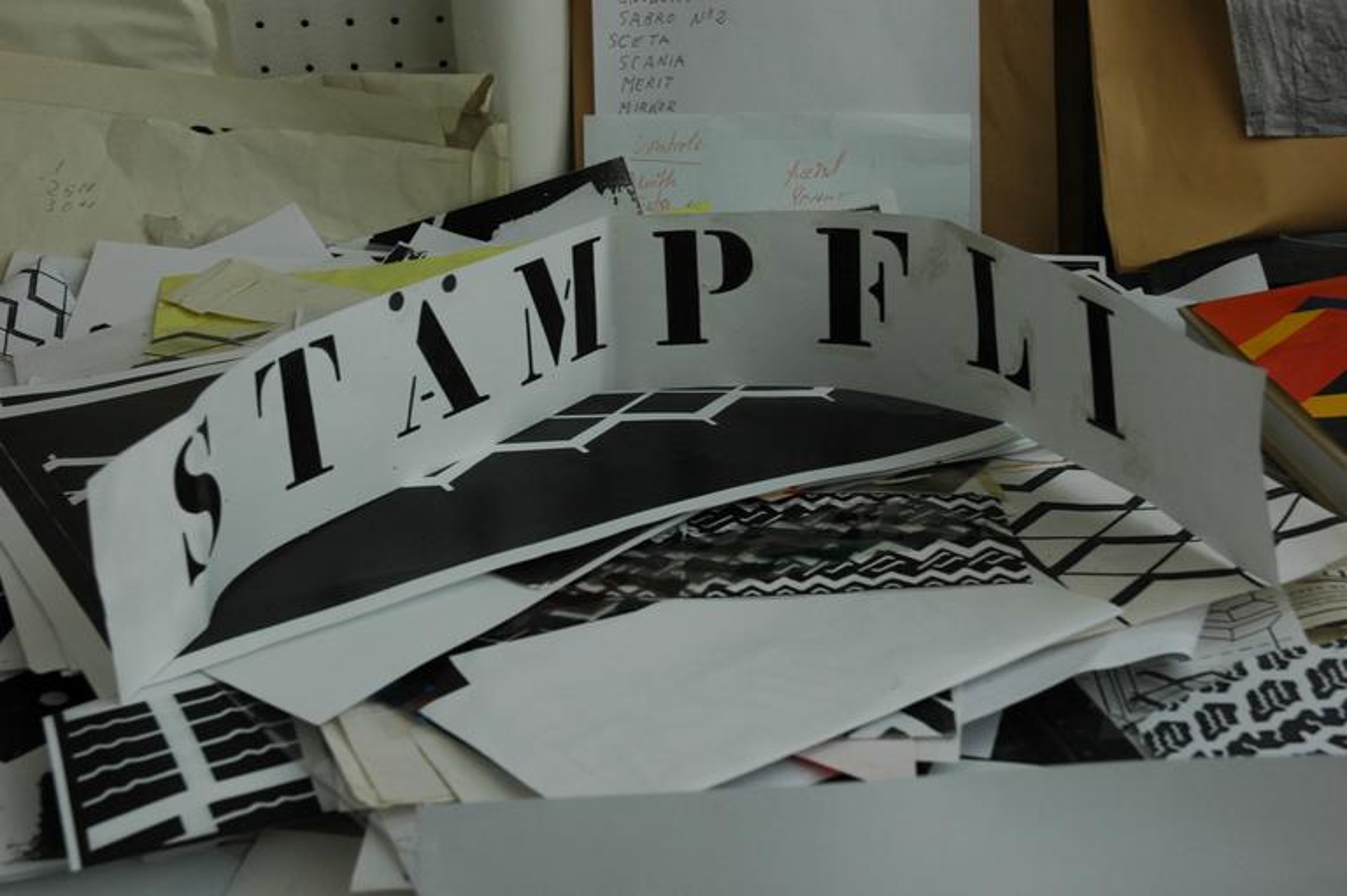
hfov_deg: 37.9
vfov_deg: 25.7
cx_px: 674
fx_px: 1963
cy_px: 448
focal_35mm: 52
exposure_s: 1/30
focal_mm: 35
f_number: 7.1
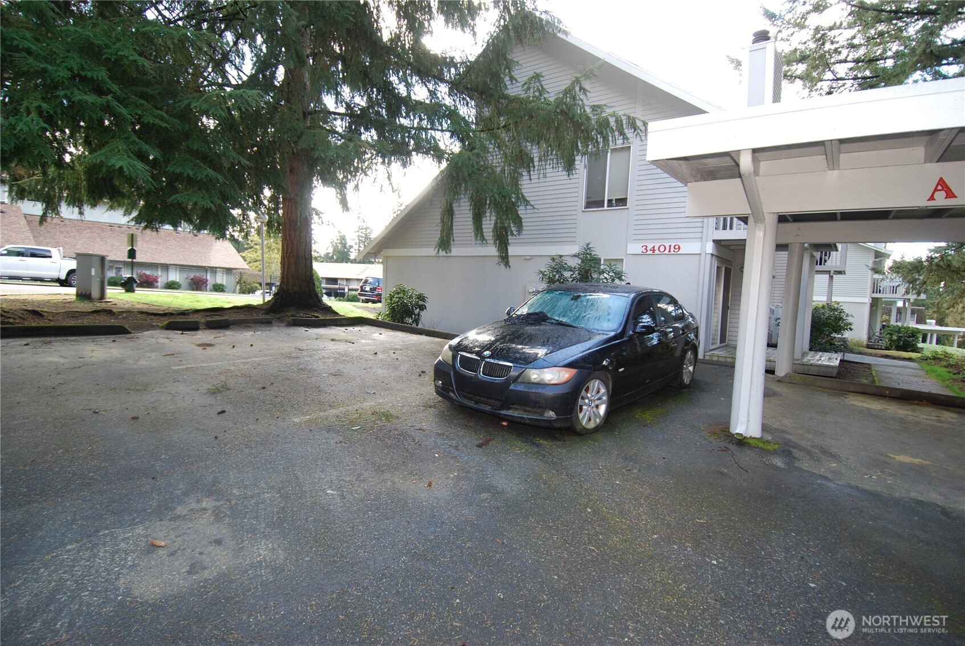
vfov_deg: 67.5
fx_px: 483
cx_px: 482
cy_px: 323
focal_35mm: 18
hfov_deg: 89.9
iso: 200
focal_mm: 12
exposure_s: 1/80
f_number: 4.5
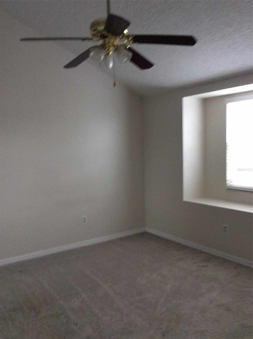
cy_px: 170
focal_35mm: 32
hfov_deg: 44.0
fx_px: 313
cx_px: 126
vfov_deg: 56.9
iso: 100
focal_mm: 3.3
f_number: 2.4
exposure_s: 1/24
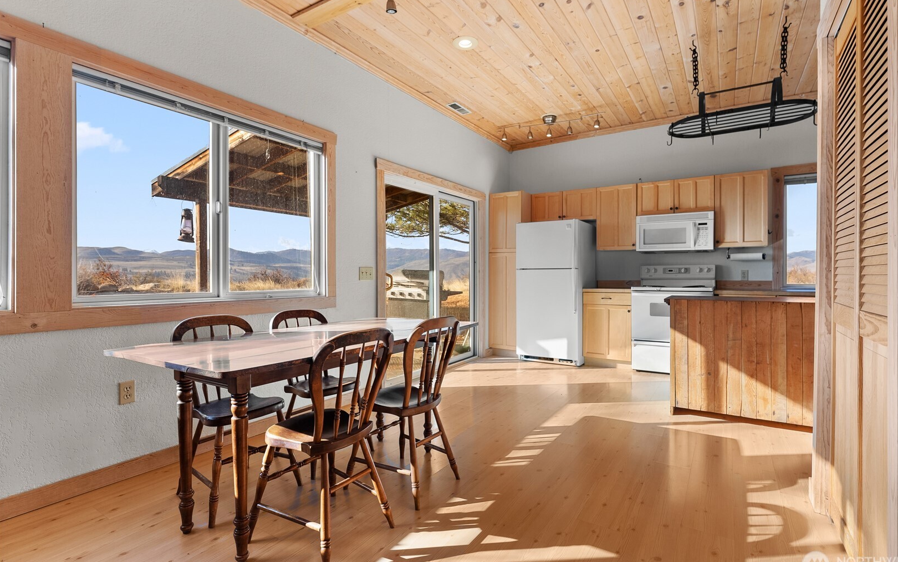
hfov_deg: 95.5
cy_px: 272
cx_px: 467
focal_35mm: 17
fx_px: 407
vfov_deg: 69.1
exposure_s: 1/125
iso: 400
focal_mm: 15.6
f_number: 3.5
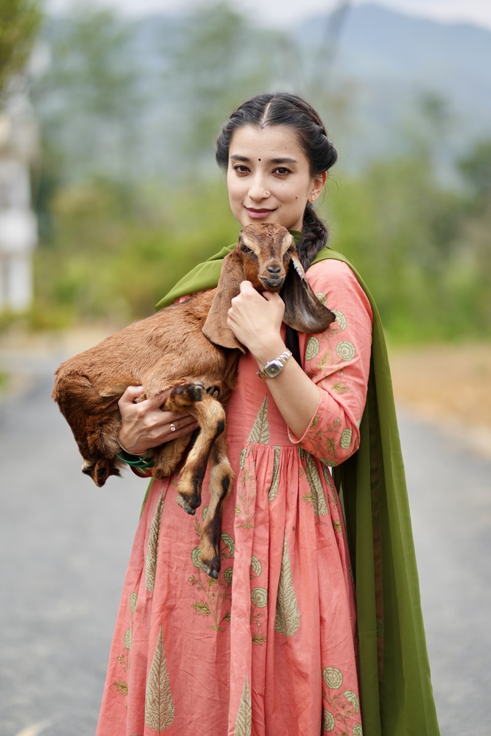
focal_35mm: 85
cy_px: 368
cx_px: 246
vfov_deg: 23.9
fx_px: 1739
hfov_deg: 16.1
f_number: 1.8
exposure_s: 1/5000
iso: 320
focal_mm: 85
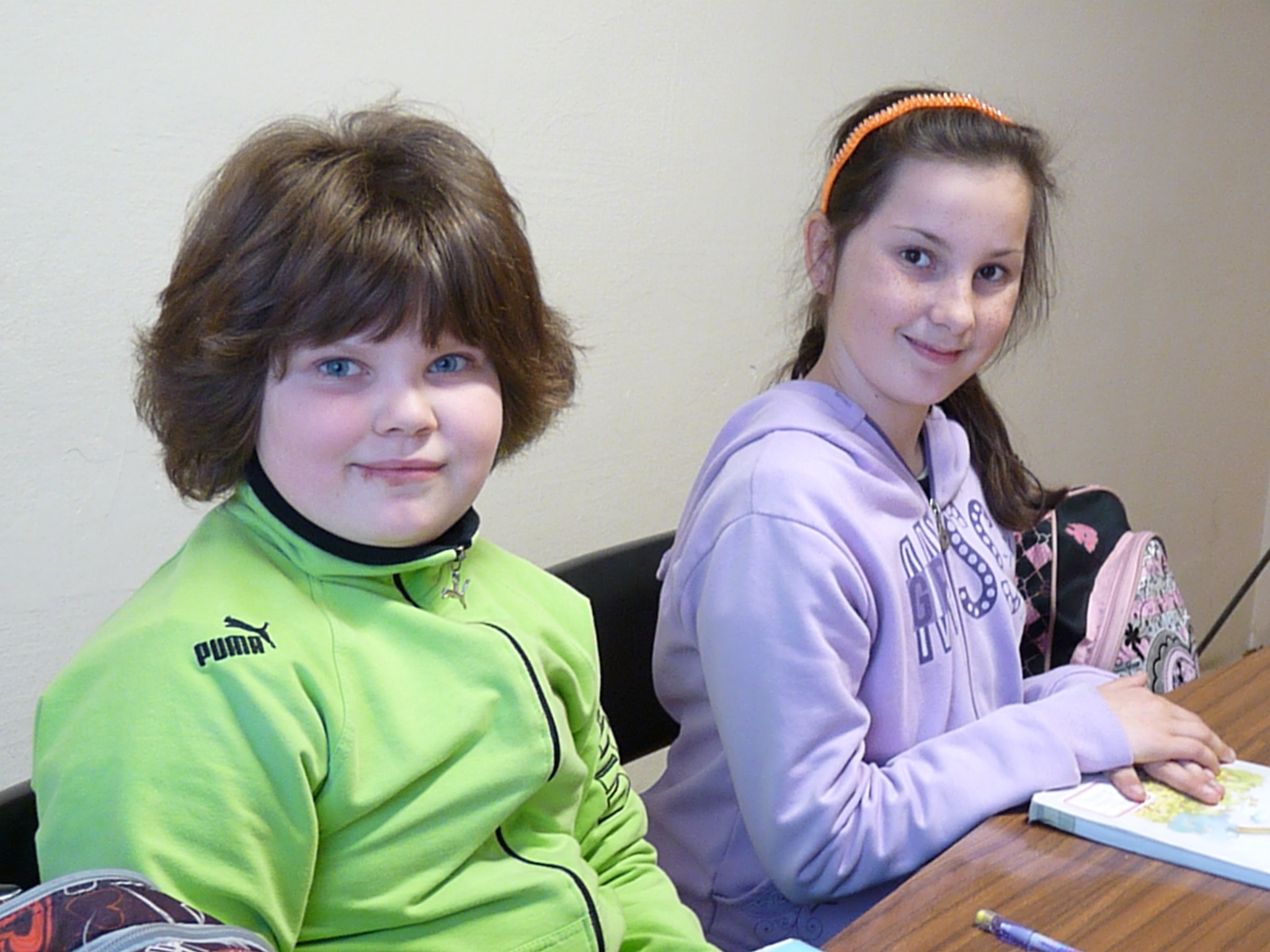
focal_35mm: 67
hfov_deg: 29.0
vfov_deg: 21.9
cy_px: 476
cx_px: 635
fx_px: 2458
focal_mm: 11.9
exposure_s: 1/40
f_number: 3.4
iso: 800
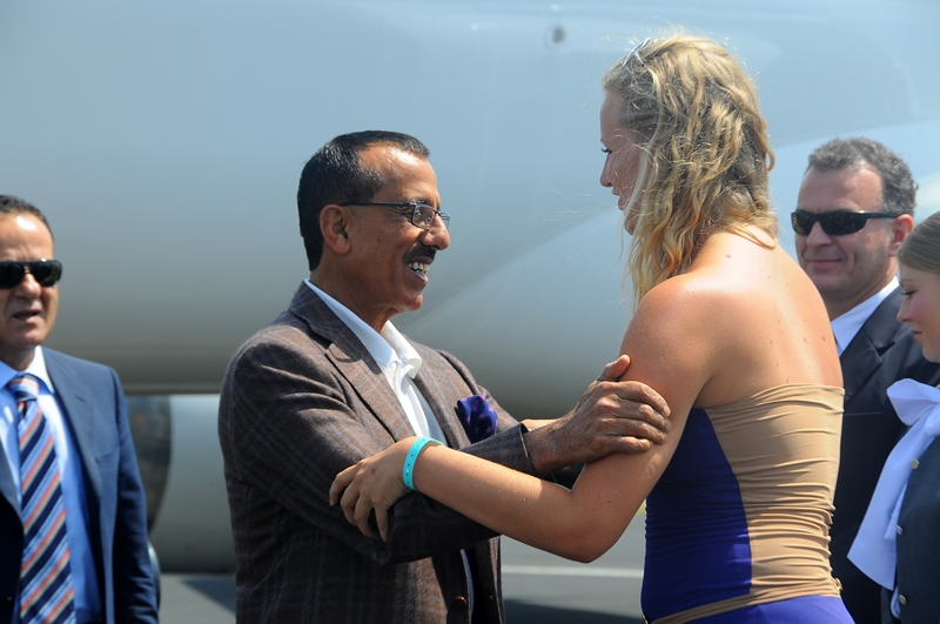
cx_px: 470
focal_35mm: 123
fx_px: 3207
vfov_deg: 11.1
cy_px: 312
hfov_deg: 16.7
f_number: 9
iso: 200
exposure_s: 1/320
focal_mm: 82
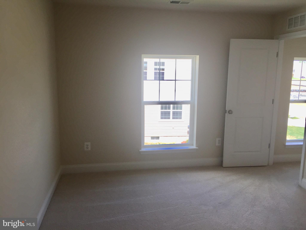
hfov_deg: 61.7
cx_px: 153
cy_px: 115
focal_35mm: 29
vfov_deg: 48.2
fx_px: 256
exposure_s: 1/184
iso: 32
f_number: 2.2
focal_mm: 4.15
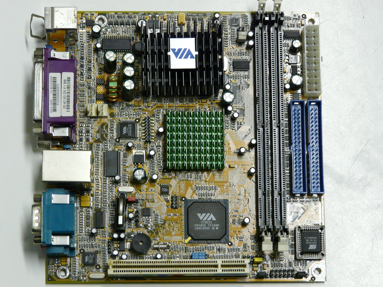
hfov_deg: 14.3
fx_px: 1527
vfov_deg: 10.7
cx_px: 192
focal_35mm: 138
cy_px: 144
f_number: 3.6
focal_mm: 22.6
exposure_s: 1/20
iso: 400
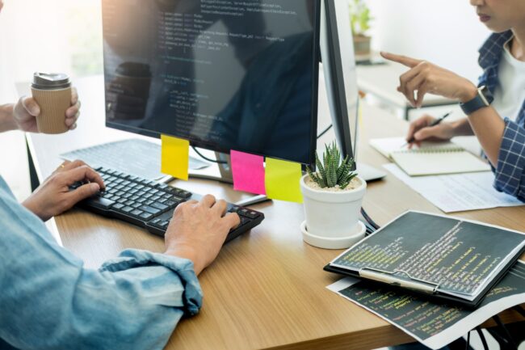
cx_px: 262
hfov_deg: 37.5
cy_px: 175
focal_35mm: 53
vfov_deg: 25.5
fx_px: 773
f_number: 2.5
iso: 200
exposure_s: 1/160
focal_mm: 35
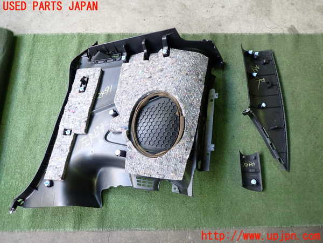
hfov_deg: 69.4
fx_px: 233
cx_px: 162
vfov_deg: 54.9
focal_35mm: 25
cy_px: 122
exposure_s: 1/50
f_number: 2
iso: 200
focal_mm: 4.5
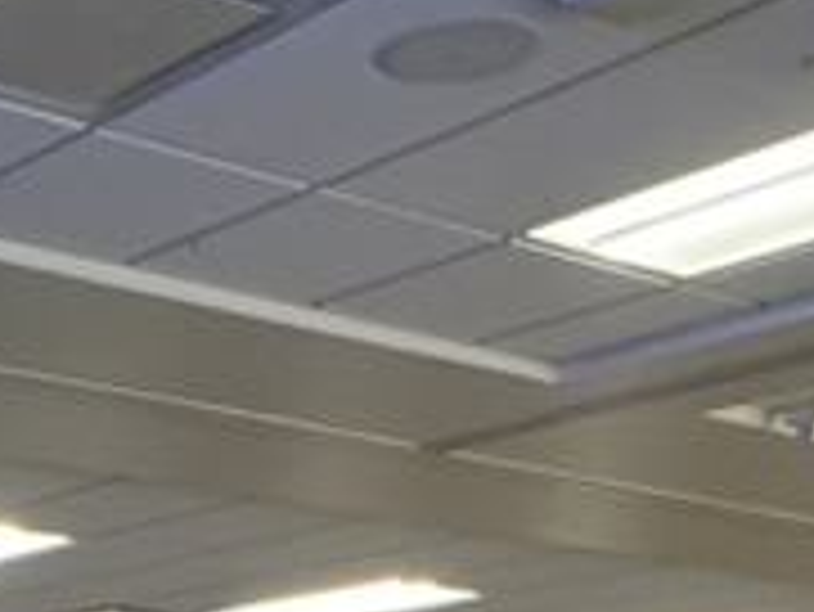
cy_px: 1634
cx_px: -319
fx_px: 1859
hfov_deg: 21.6
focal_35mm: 79
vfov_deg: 12.5
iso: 640
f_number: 2.2
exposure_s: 1/59
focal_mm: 2.22
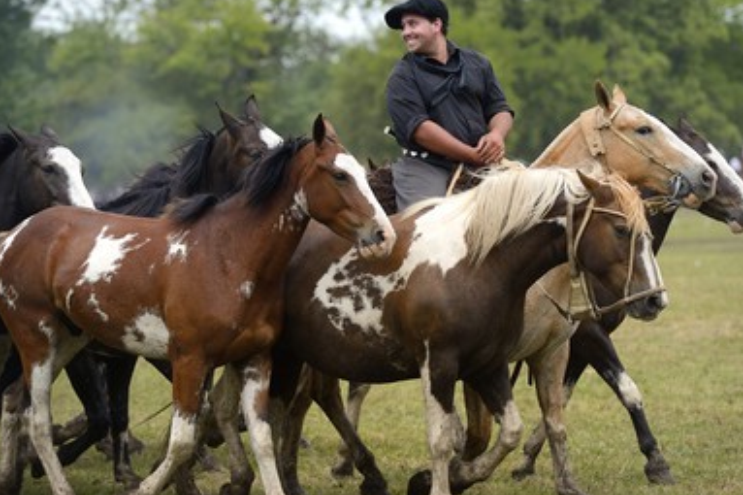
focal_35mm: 203
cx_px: 388
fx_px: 4188
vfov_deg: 6.8
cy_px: 260
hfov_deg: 10.1
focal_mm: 185
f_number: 5
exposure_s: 1/640
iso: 400
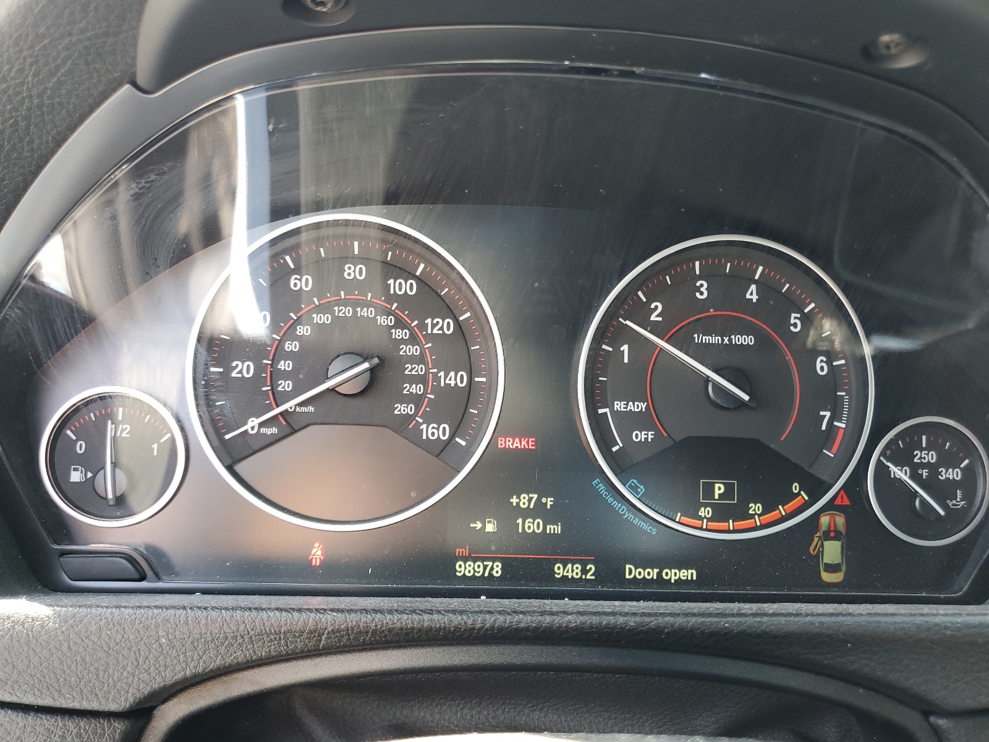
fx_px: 743
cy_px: 371
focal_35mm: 26
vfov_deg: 53.1
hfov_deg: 67.3
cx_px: 494
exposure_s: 1/60.2
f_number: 1.5
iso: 61
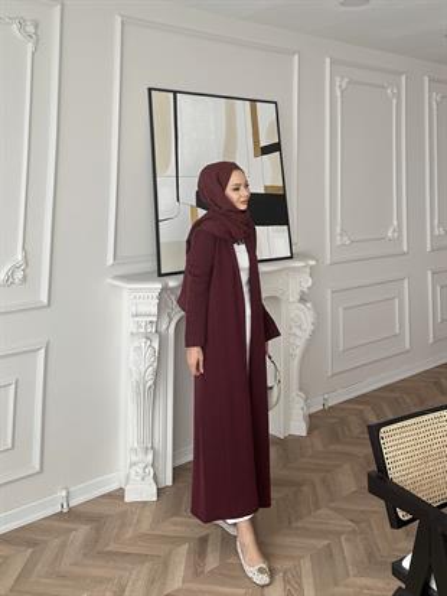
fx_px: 413
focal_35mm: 24
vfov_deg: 71.6
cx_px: 224
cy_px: 298
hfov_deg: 56.8
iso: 80
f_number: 1.78
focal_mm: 6.86
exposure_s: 1/369
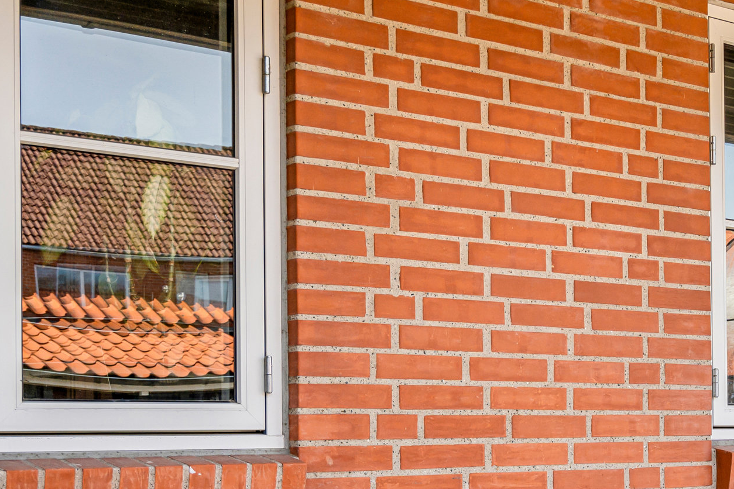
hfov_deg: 28.7
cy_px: 460
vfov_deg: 19.8
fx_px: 1366
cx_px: 689
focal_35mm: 67
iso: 400
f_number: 5.6
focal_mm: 28
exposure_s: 1/500
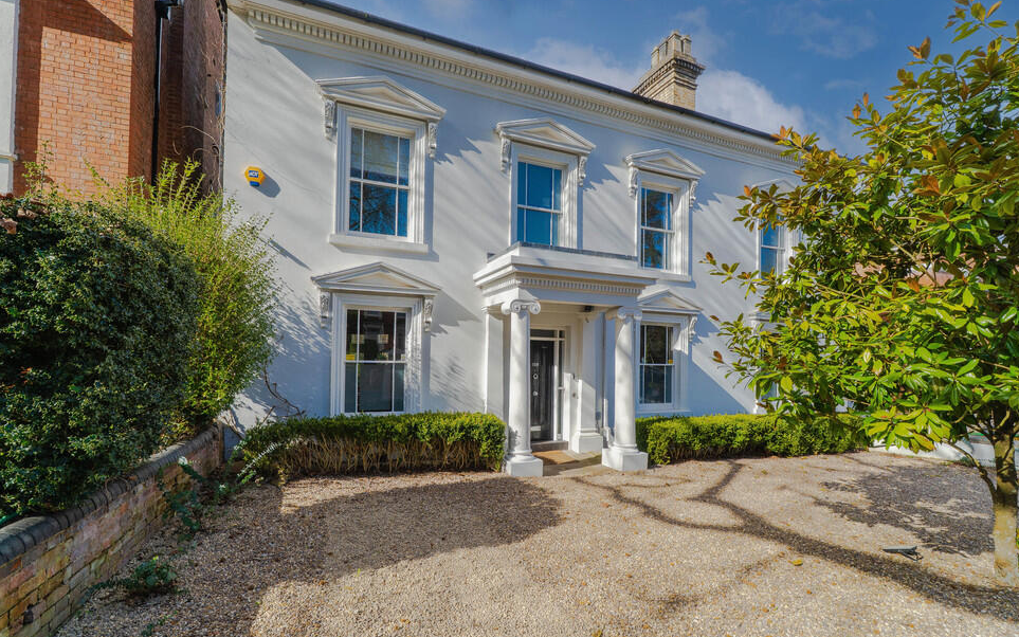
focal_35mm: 13
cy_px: 278
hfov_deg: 109.3
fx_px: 361
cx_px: 490
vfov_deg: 82.4
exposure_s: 1/200
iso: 100
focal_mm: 12
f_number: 8
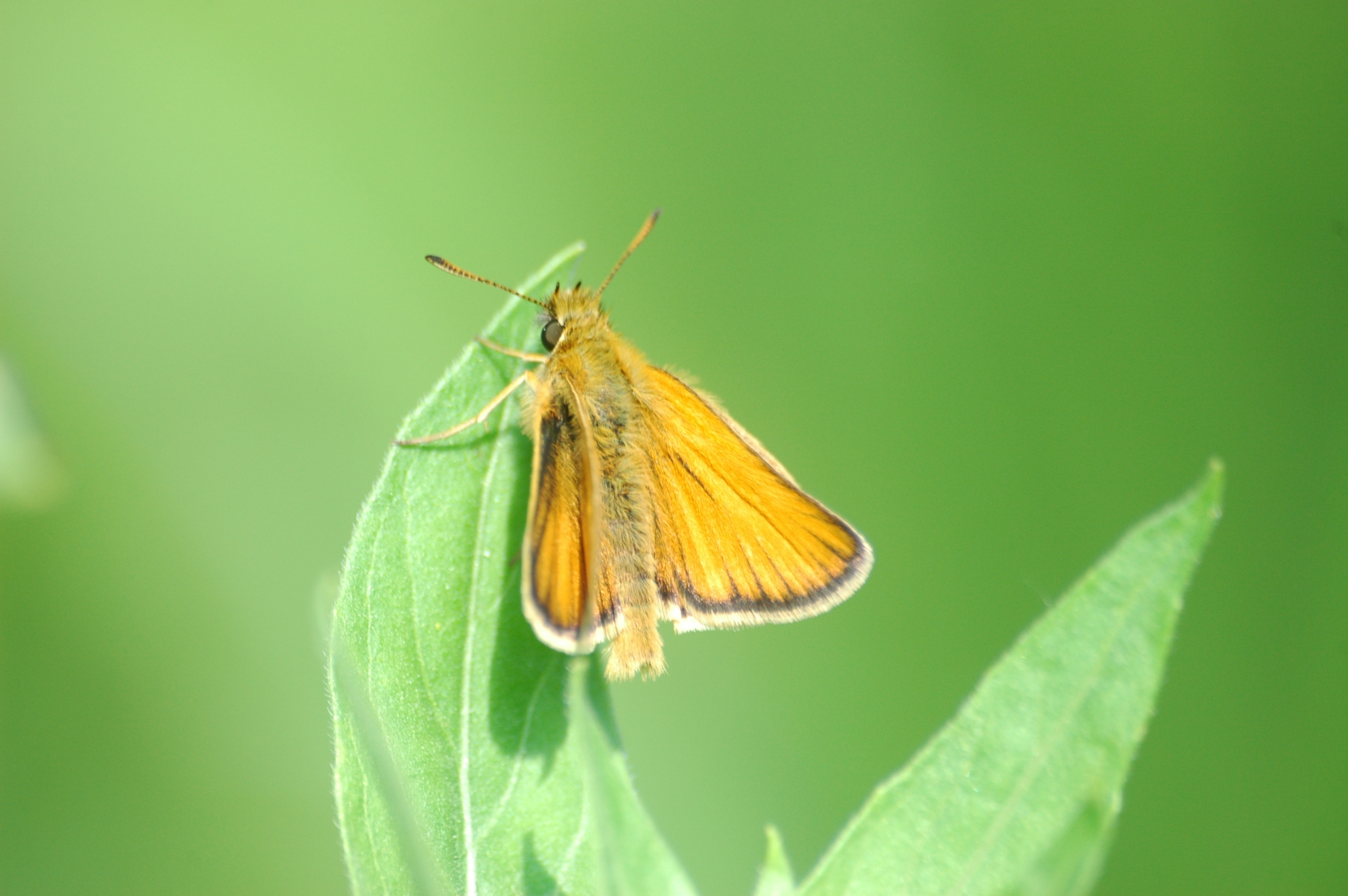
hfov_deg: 4.6
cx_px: 674
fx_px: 16835
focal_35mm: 450
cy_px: 448
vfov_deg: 3.0
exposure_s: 1/250
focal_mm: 300
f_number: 7.1
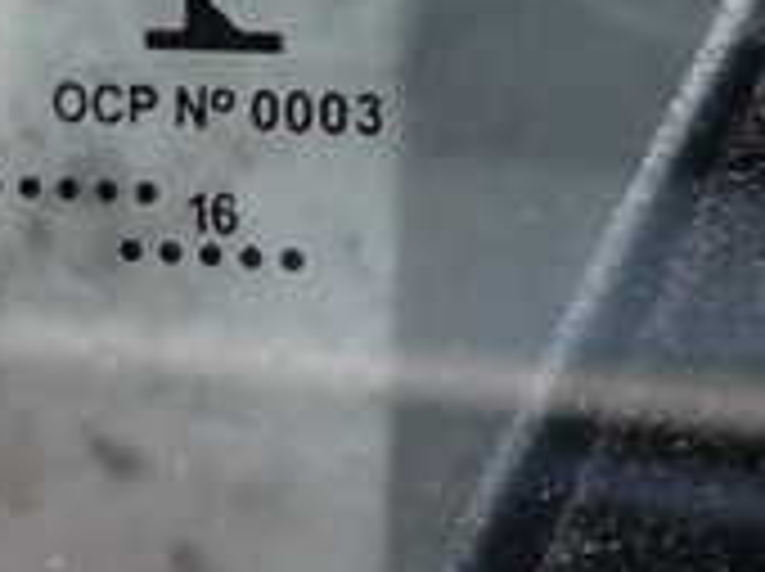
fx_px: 2339
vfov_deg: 13.6
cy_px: -90
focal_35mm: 106
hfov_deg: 18.0
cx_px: -45
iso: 160
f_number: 2.3
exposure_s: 1/60
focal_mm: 5.4
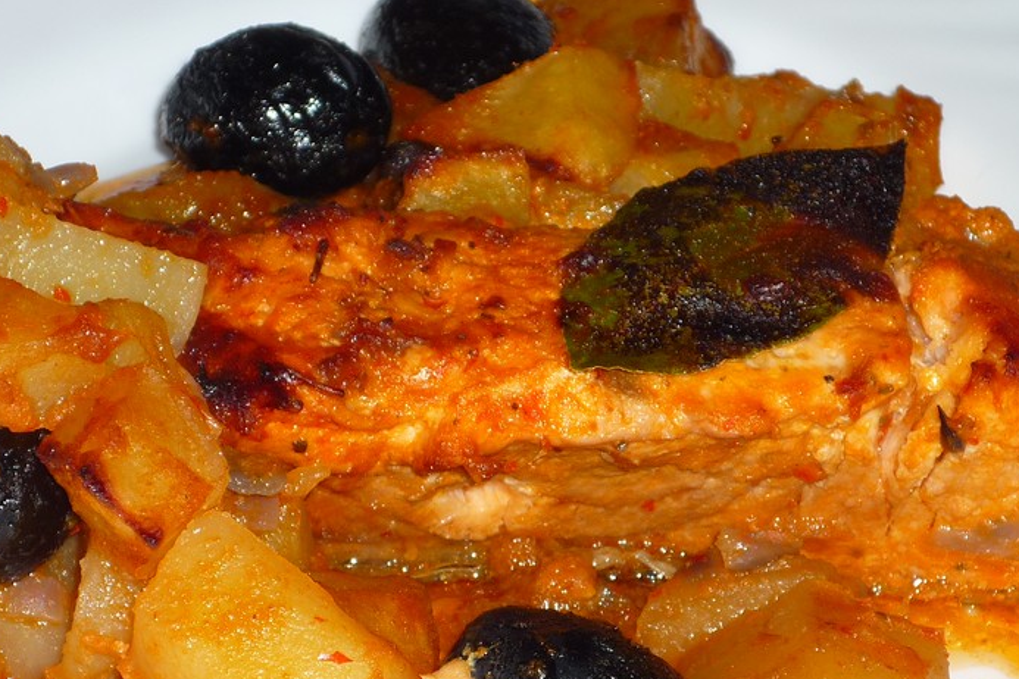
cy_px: 436
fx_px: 4415
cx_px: 475
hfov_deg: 13.2
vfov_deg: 8.8
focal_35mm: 156
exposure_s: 1/50
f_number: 5.7
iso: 100
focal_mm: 16.3
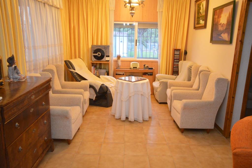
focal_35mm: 30
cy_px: 84
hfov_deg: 62.0
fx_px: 210
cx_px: 126
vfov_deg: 43.5
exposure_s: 1/25
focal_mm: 20
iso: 3200
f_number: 5.6
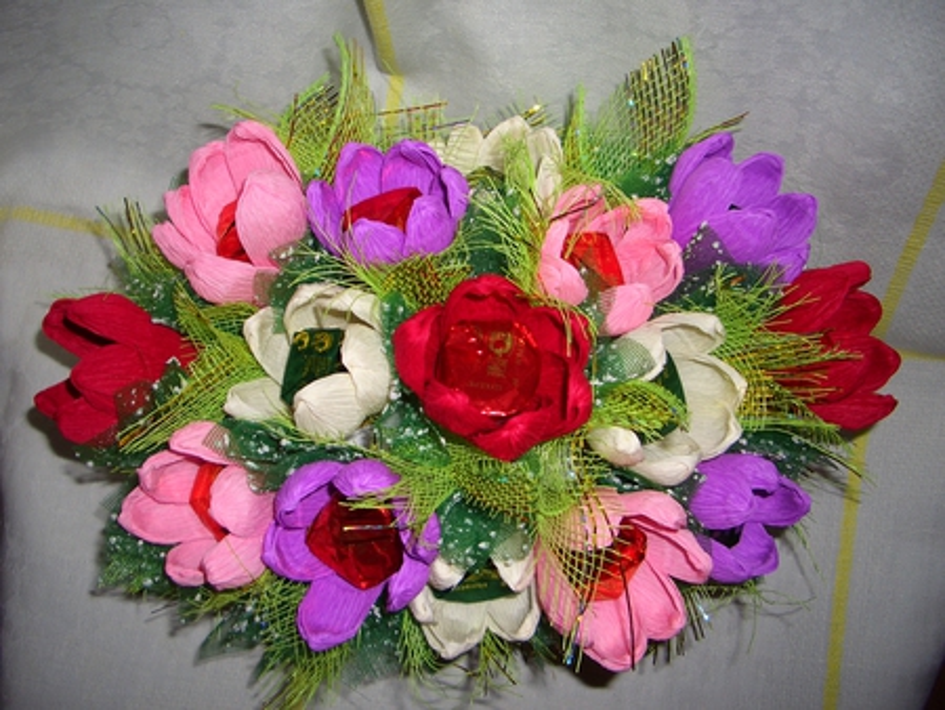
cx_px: 472
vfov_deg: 40.7
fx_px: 956
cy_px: 355
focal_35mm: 35
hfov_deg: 52.6
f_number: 2.6
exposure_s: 1/60
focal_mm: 5.8
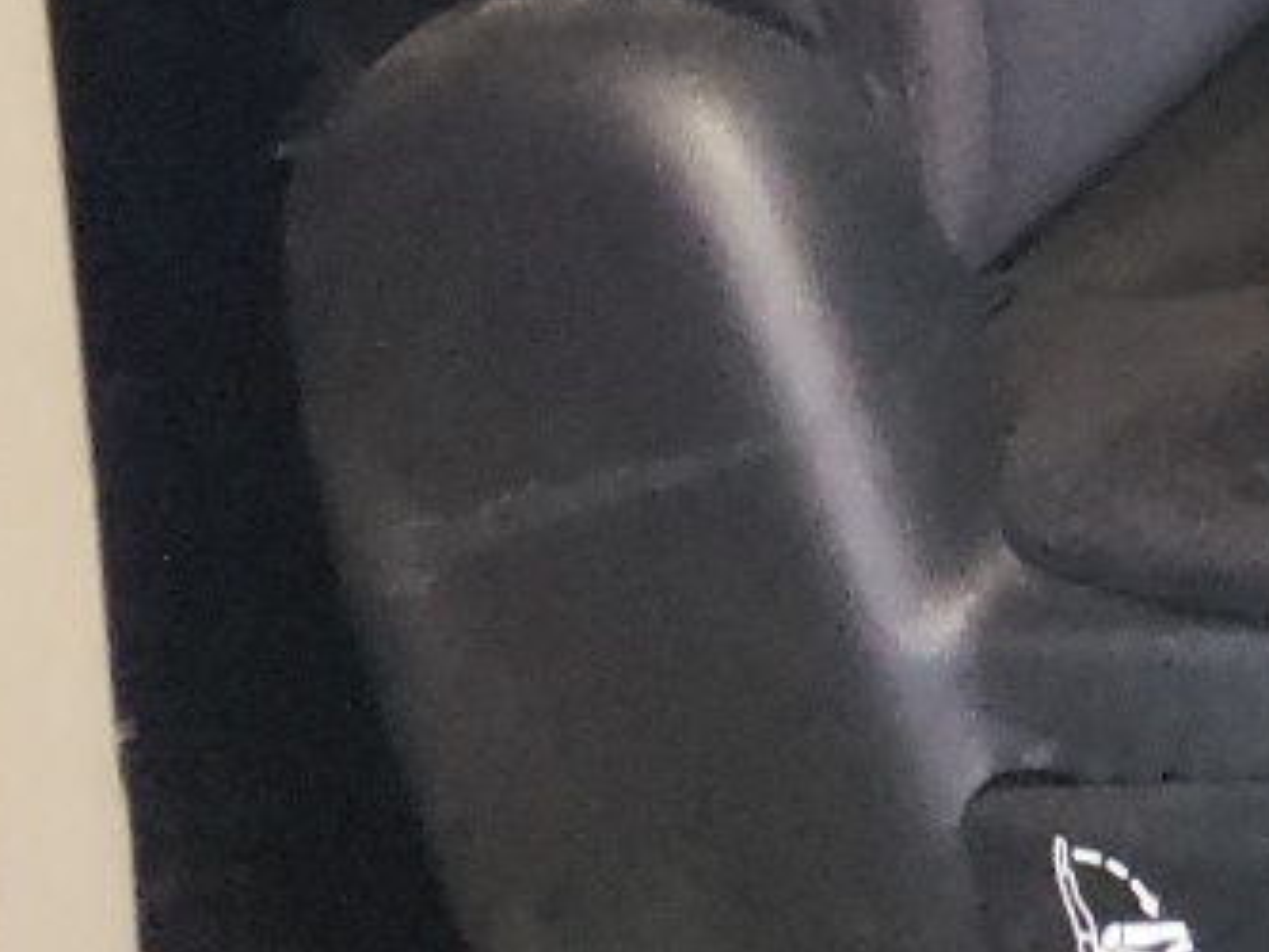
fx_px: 4584
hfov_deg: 13.0
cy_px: -750
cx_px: 2786
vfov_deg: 11.1
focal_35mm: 125
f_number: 1.5
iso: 600
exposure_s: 1/24
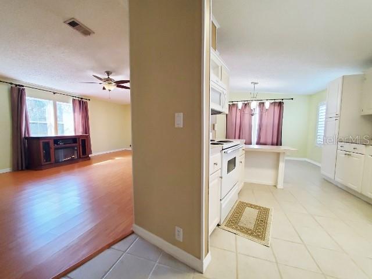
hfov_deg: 106.2
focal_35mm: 13
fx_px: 140
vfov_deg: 89.9
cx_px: 186
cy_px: 140
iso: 200
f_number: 2.2
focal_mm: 1.8
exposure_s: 1/60
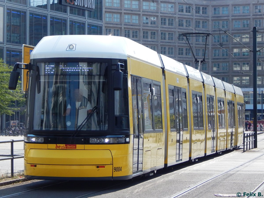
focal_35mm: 114
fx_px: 869
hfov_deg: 17.3
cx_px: 132
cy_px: 99
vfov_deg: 13.0
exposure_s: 1/800
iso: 125
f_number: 4.6
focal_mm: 20.5
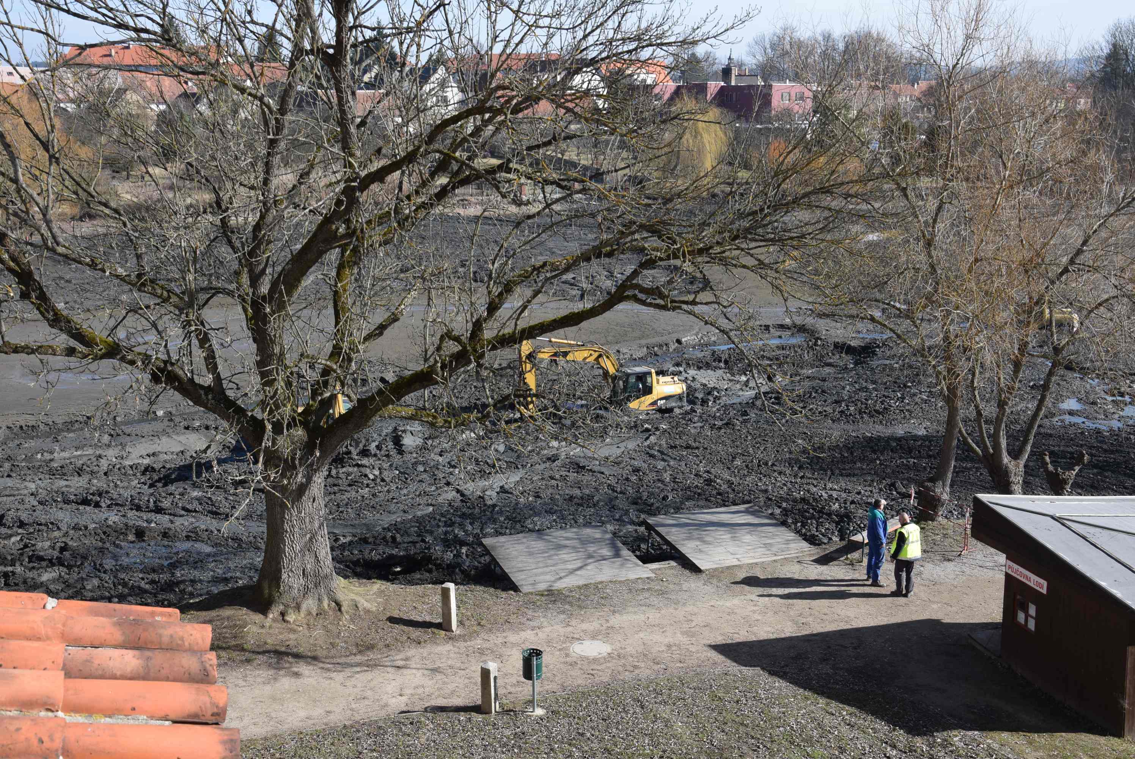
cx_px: 568
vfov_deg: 36.9
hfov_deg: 53.1
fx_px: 1136
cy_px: 380
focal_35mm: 36
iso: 200
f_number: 8
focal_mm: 24
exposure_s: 1/250
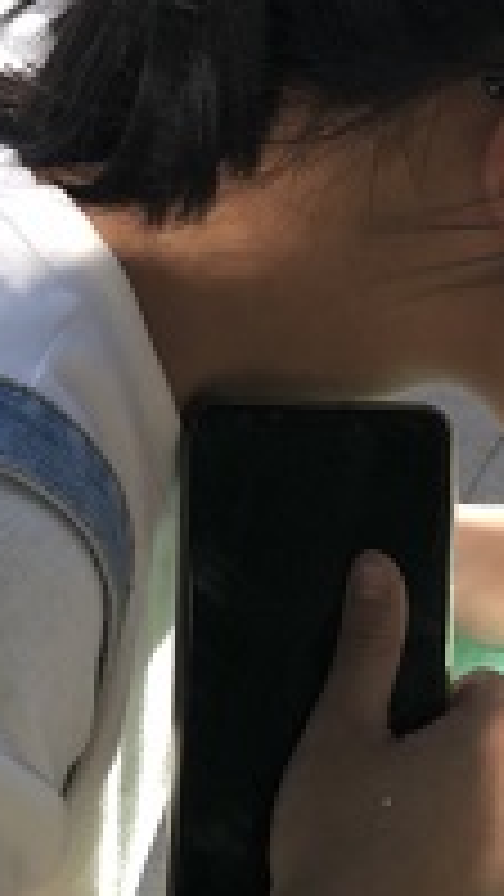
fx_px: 4322
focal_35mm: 182
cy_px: 405
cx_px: 968
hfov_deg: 6.5
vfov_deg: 11.8
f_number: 2.4
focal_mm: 6
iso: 20
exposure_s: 1/120
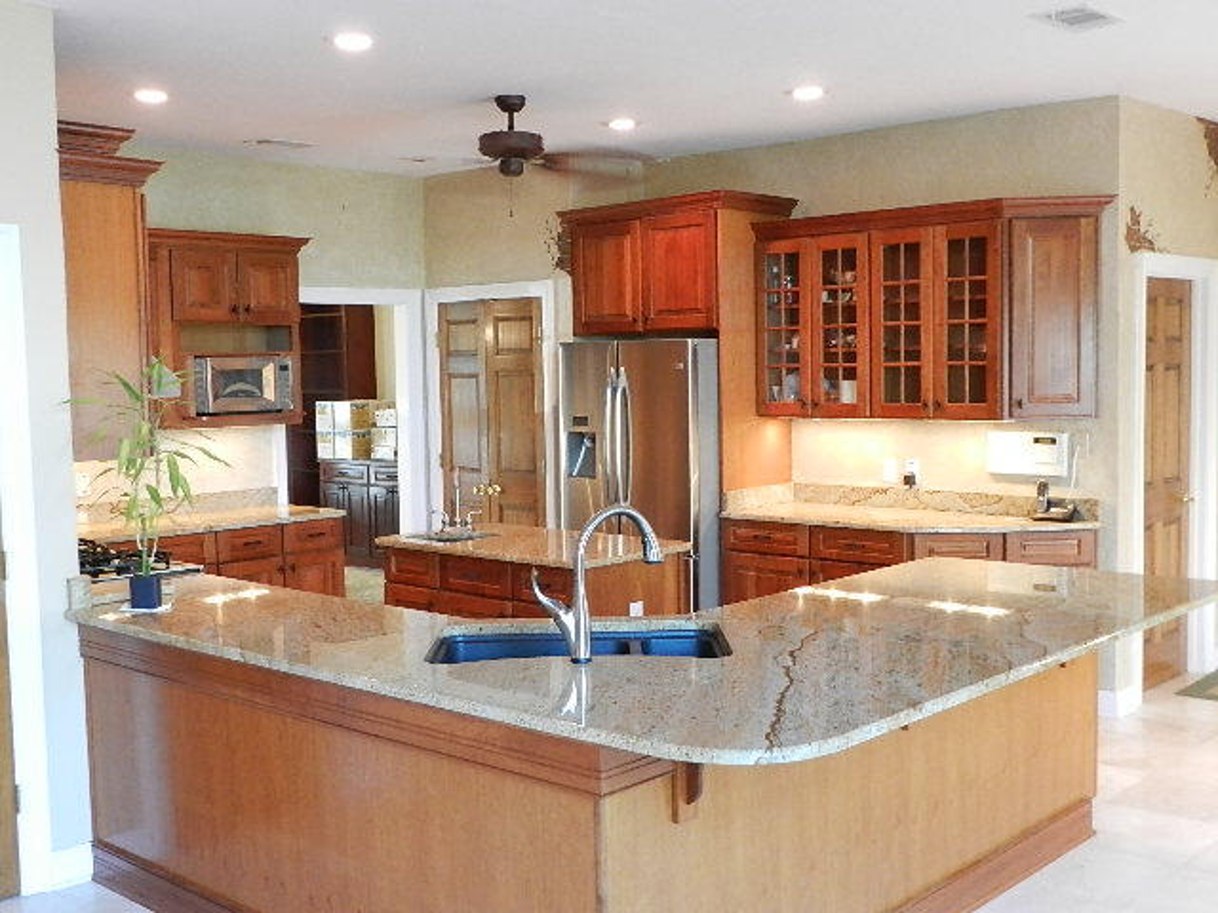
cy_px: 456
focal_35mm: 38
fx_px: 1337
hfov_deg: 49.0
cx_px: 609
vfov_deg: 37.7
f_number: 4
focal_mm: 6.7
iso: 200
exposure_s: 1/3
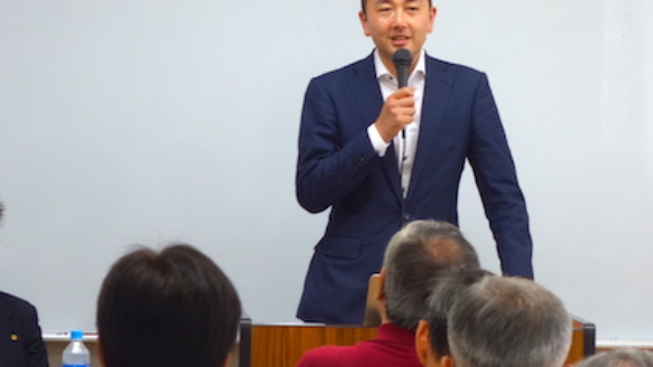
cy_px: 182
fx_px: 2597
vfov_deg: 8.1
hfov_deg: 14.3
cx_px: 396
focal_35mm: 150
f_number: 4.9
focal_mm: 34.94
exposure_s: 1/100
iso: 400
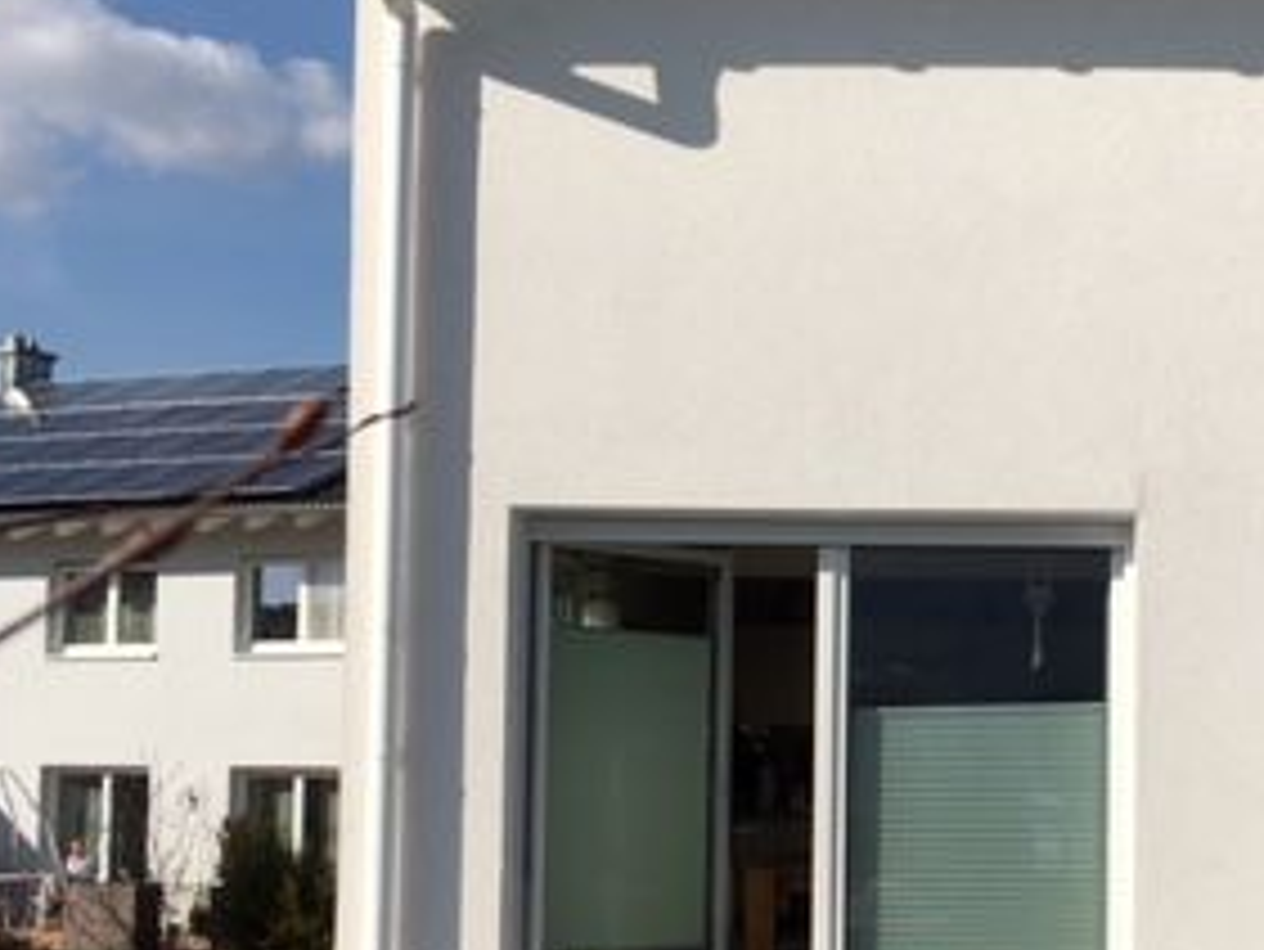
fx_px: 2411
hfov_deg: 28.7
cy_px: 617
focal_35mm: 66
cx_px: 1021
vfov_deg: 22.2
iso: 25
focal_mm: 4.15
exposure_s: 1/2331
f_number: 2.2
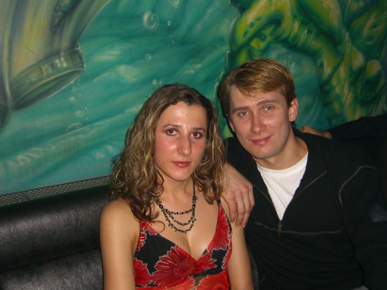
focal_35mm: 41
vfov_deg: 35.1
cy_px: 154
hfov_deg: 45.7
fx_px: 458
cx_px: 208
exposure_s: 1/60
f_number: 2.8
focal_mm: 7.9
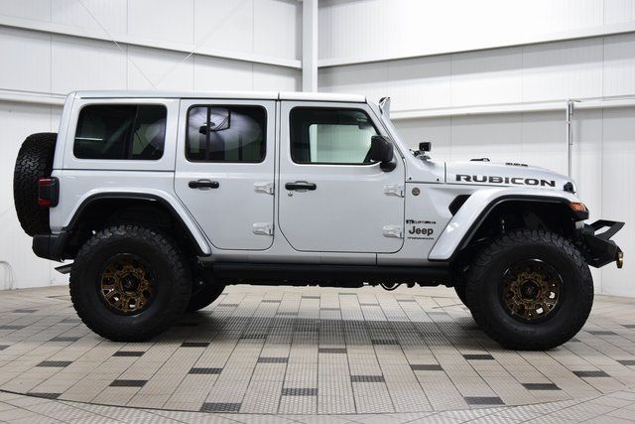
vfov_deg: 25.1
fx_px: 953
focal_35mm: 54
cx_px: 318
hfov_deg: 36.9
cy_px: 212
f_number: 5.6
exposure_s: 1/60
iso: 1600
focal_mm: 36
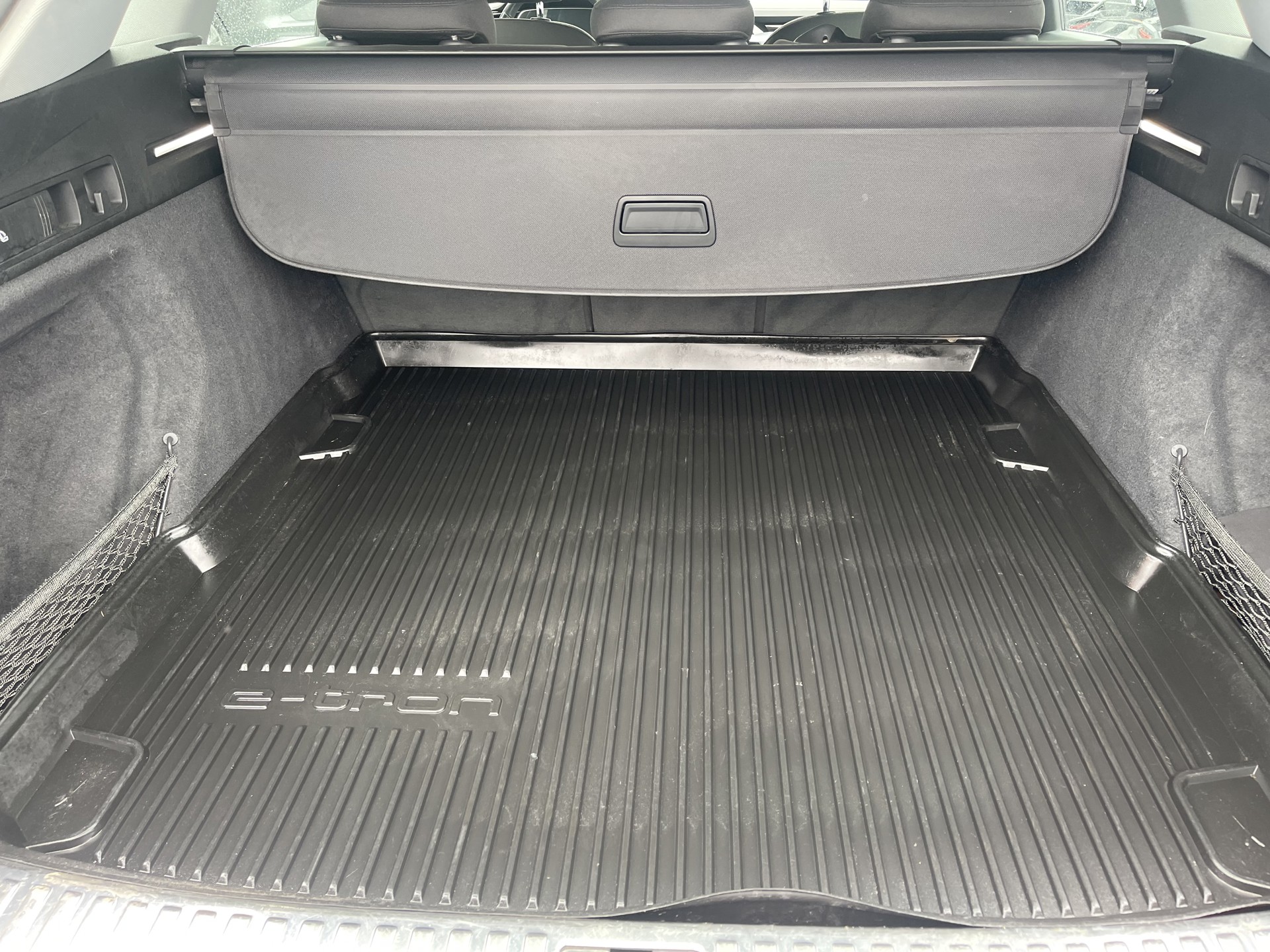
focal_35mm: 25
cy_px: 476
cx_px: 635
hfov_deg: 69.4
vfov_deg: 54.9
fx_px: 917
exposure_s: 1/121
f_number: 1.6
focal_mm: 5.1
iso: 125
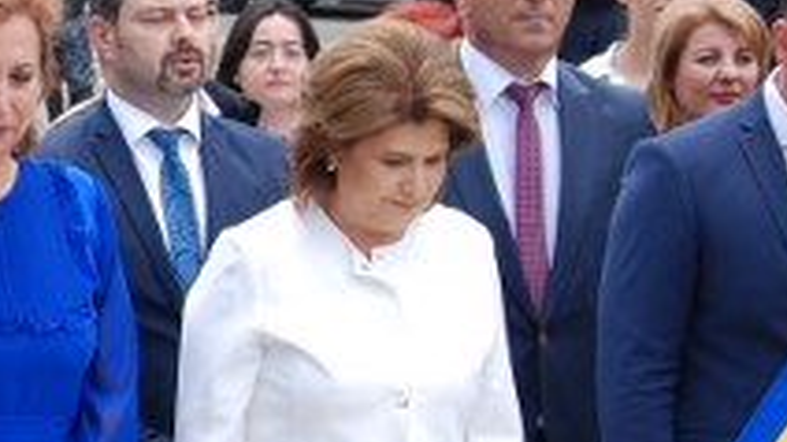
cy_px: 487
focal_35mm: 202
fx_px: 4213
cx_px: -193
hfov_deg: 10.5
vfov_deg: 6.0
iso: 125
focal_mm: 34
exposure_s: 1/125
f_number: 5.6
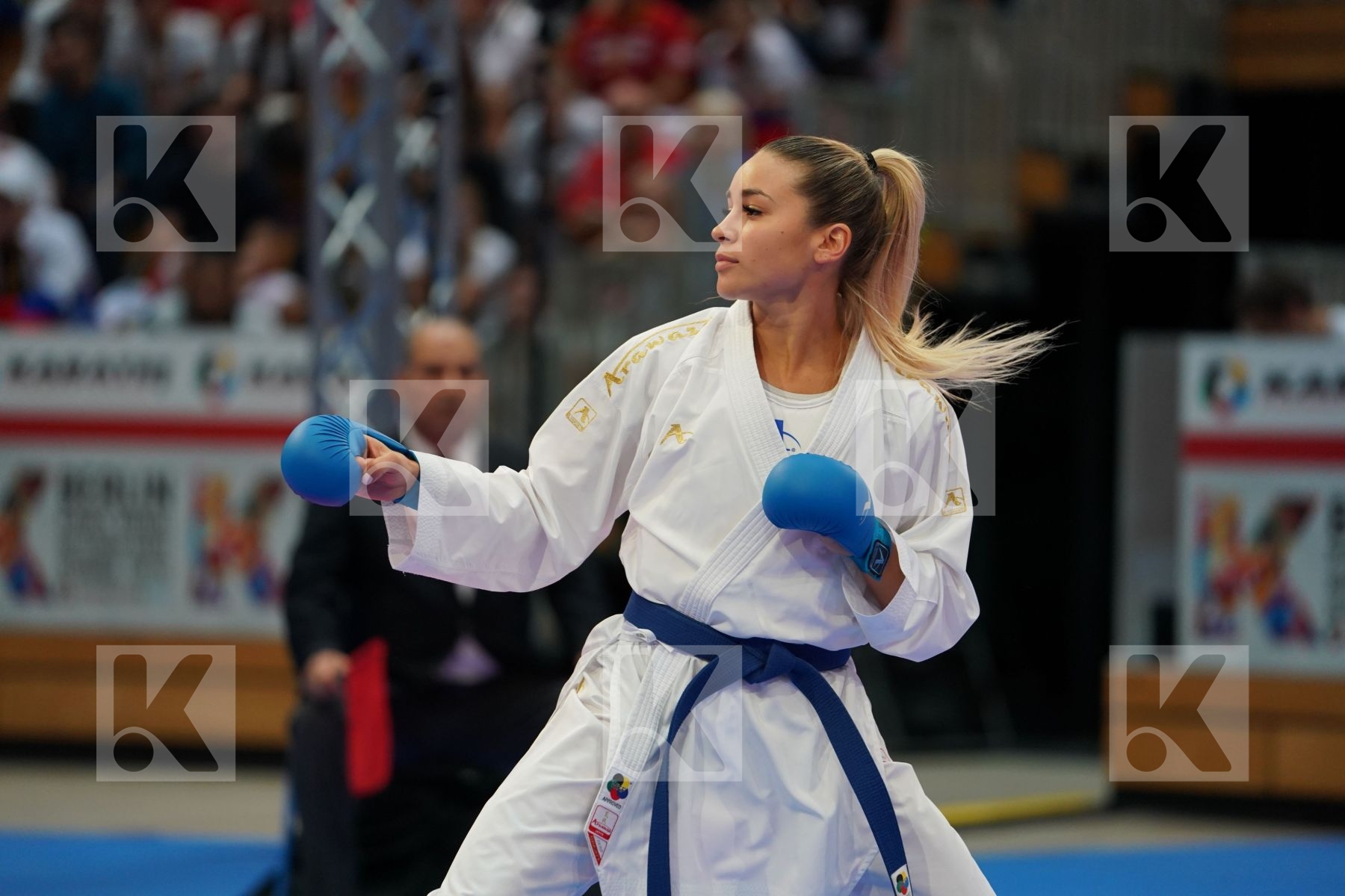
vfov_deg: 6.9
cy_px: 448
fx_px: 7472
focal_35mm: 200
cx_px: 672
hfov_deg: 10.3
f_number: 2.8
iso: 1600
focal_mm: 200
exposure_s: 1/1000
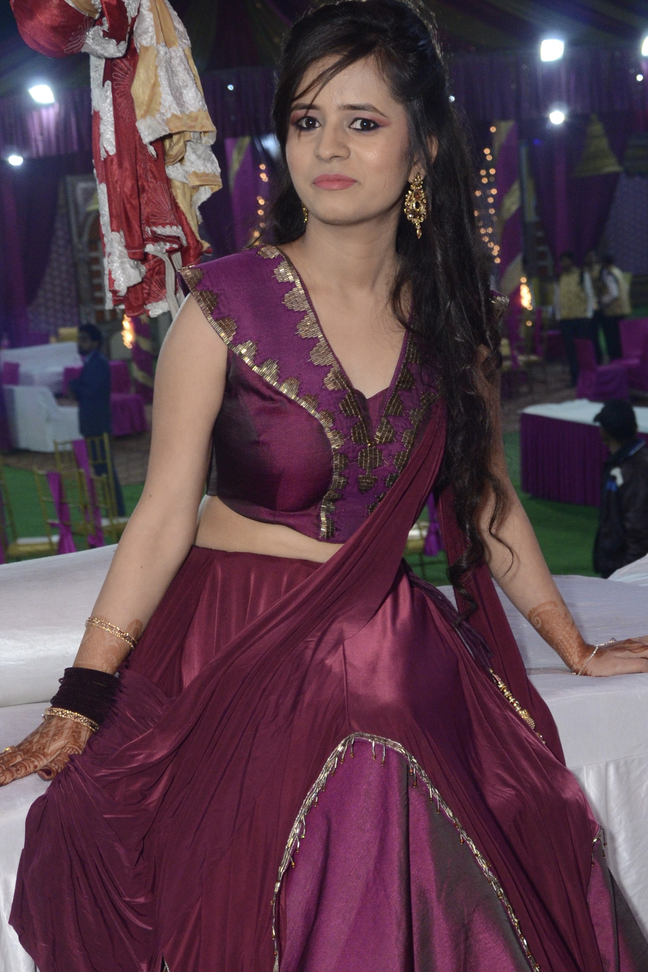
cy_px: 720
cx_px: 340
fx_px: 1917
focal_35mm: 71
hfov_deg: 19.2
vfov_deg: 28.1
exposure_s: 1/125
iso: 1000
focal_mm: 30
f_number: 4.2
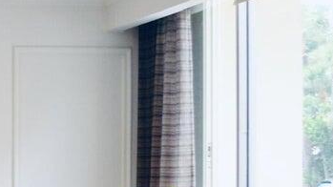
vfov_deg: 9.6
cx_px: -274
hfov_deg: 14.9
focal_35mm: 125
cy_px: 195
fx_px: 1103
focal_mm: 18
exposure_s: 1/60
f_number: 4
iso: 450
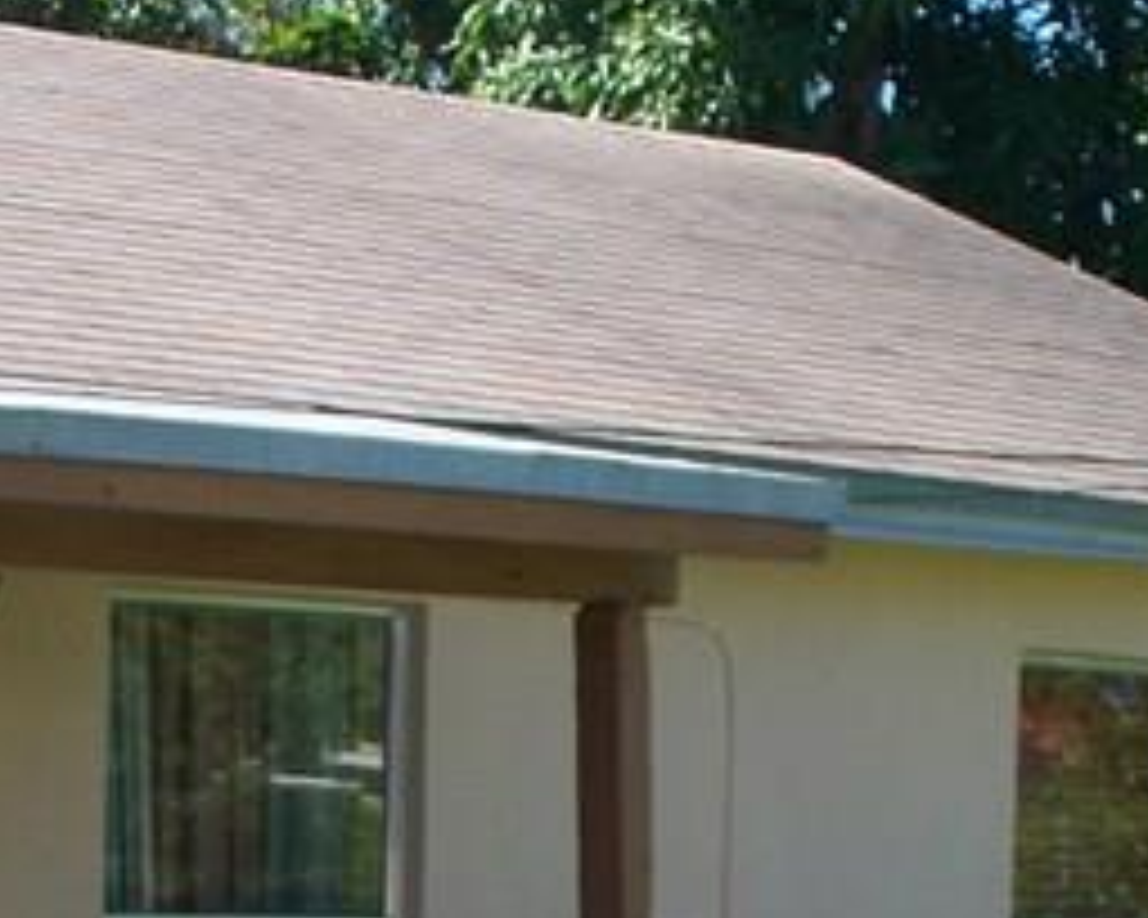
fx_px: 4791
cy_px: 1449
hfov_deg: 13.7
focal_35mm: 141
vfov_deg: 10.5
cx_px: 486
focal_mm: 7.54
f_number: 2.8
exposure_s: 1/400
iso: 64
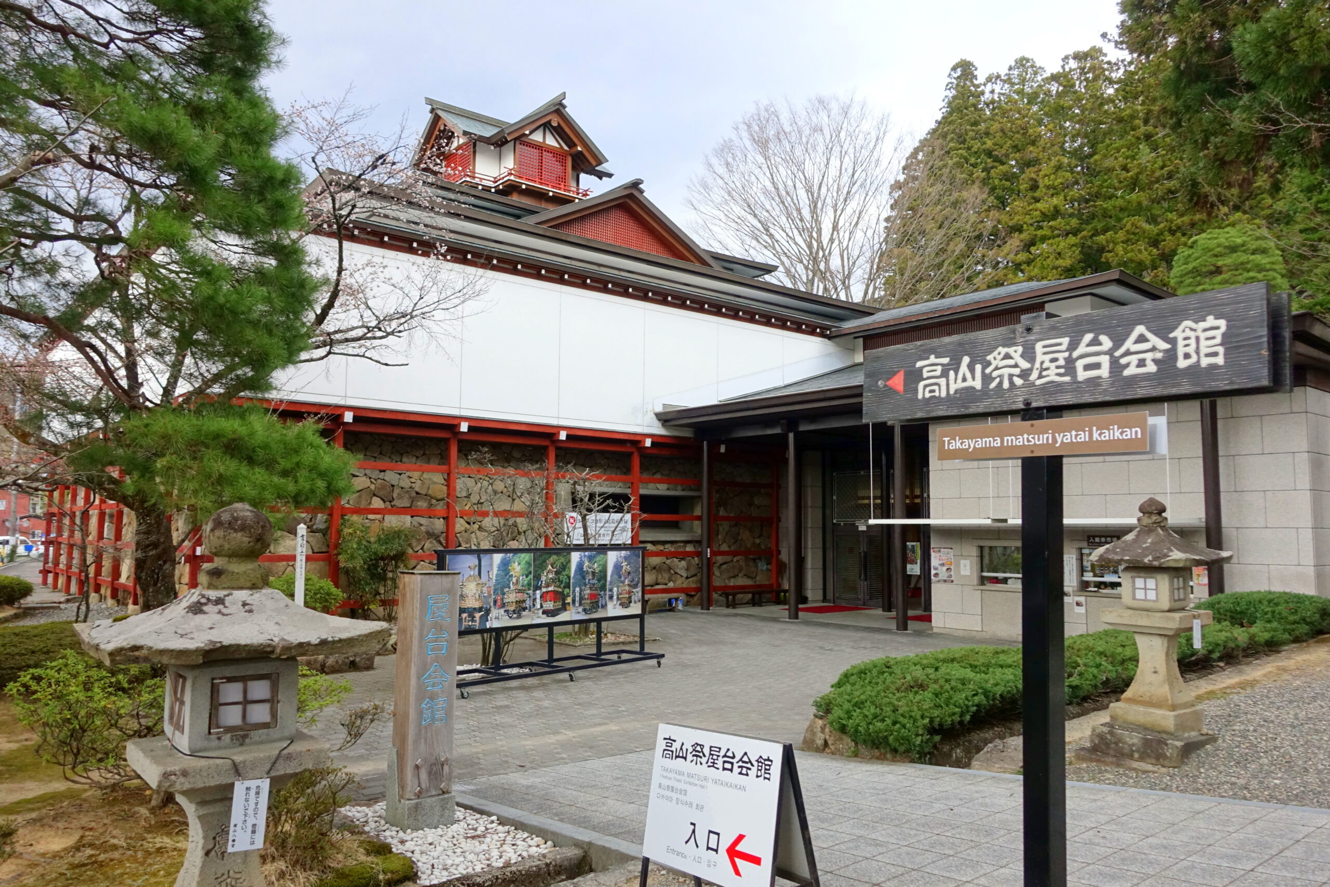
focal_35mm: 24
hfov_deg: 73.7
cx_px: 665
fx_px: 887
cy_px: 444
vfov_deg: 53.1
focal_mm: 8.8
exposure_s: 1/800
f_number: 2.8
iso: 400
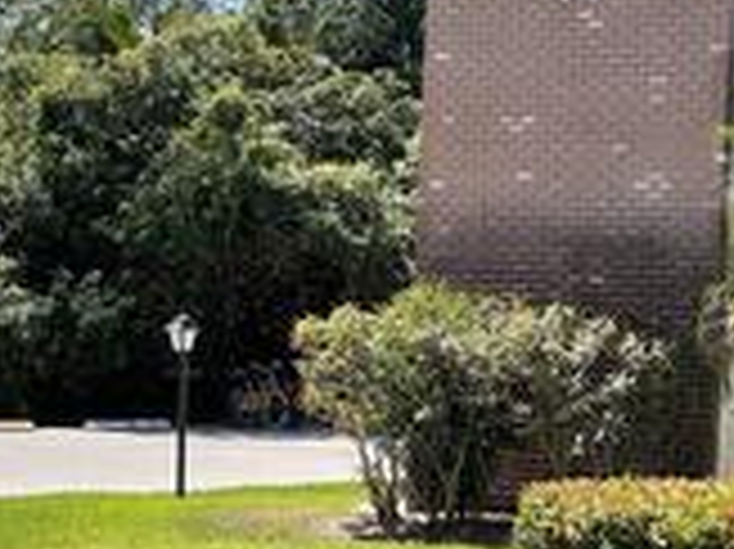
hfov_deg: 12.5
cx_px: 639
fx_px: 3327
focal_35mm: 157
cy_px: 256
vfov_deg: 9.4
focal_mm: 7.5
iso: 20
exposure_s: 1/694
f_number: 2.2
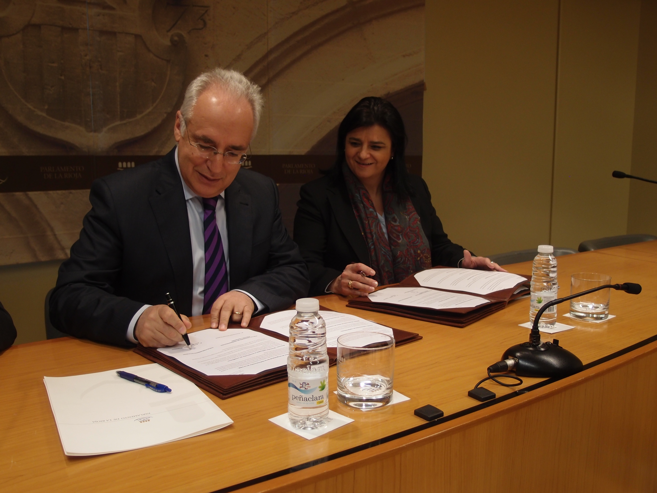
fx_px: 607
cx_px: 328
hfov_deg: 56.8
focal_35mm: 32
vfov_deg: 44.2
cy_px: 246
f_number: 1.9
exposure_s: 1/80
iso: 100
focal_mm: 6.87
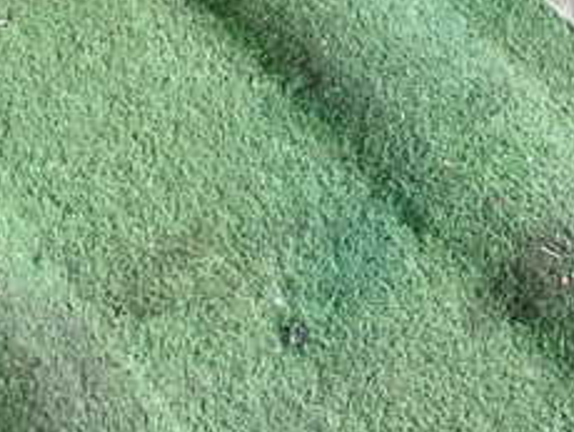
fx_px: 1859
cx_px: 576
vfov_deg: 12.9
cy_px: -80
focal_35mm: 112
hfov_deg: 17.2
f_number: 2.9
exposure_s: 1/40
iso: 320
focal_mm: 7.86
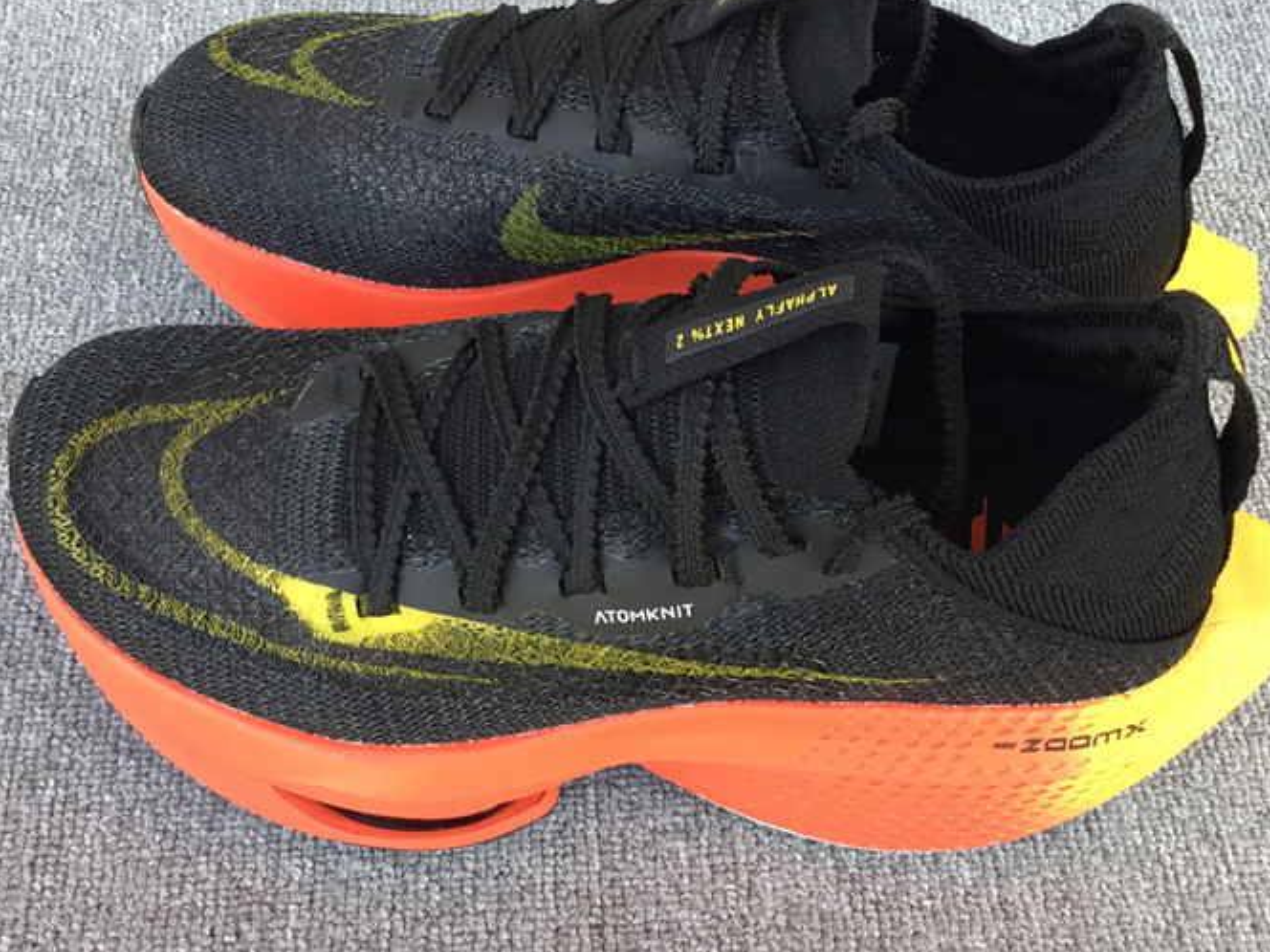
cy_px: 360
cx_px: 639
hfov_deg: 44.8
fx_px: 1541
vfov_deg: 34.2
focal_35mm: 42
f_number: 2.4
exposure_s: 1/50
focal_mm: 3.3
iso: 32
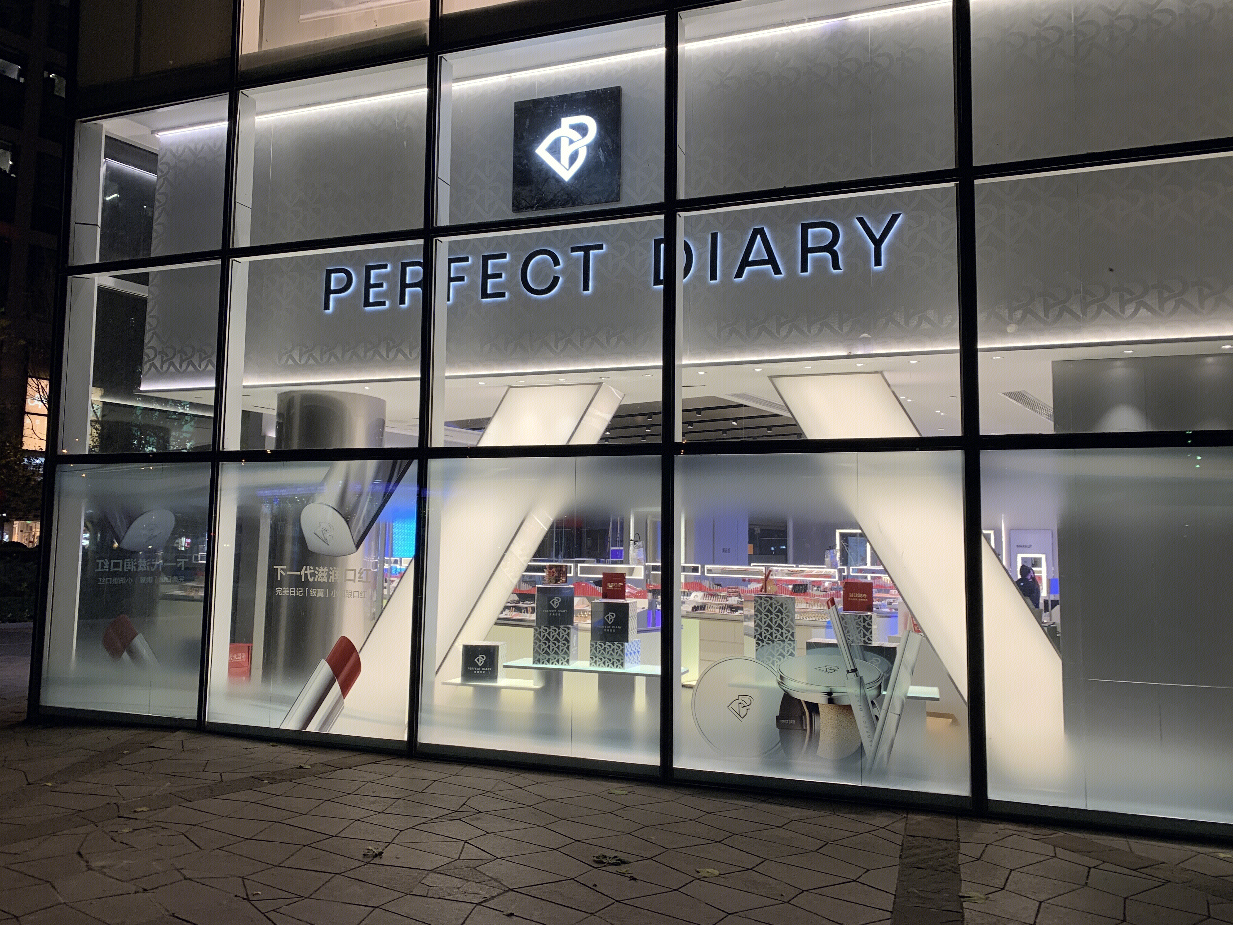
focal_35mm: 26
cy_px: 462
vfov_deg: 53.1
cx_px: 616
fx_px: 926
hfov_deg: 67.3
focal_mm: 4.25
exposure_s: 1/100
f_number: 1.8
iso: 64
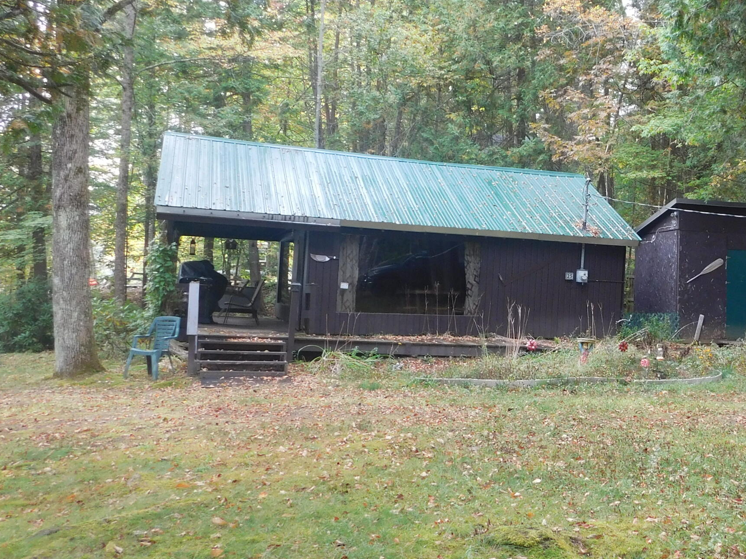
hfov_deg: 44.8
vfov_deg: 35.9
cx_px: 580
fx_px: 862
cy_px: 254
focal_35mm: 40
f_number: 3
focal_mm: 4
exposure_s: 1/40
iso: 125
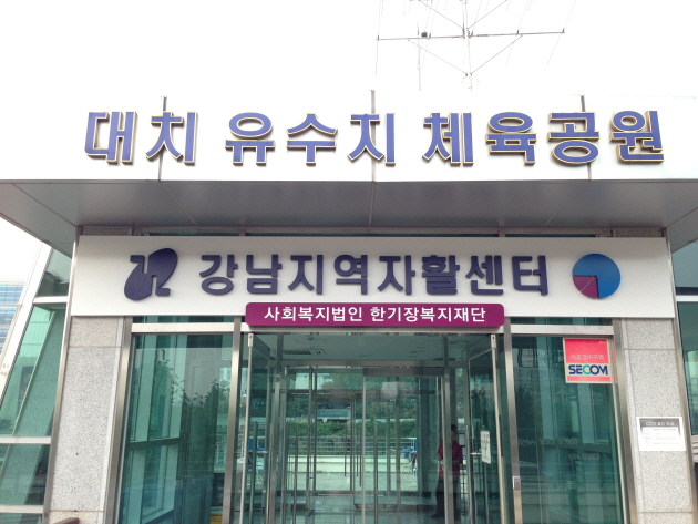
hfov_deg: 55.3
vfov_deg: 43.0
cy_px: 262
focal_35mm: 33
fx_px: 666
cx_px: 349
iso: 50
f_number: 2.4
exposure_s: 1/204
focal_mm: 4.12
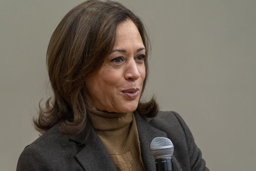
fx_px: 2845
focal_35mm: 400
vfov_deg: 3.4
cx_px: 128
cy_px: 86
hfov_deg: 5.2
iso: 4000
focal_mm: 400
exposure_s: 1/160
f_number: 5.6
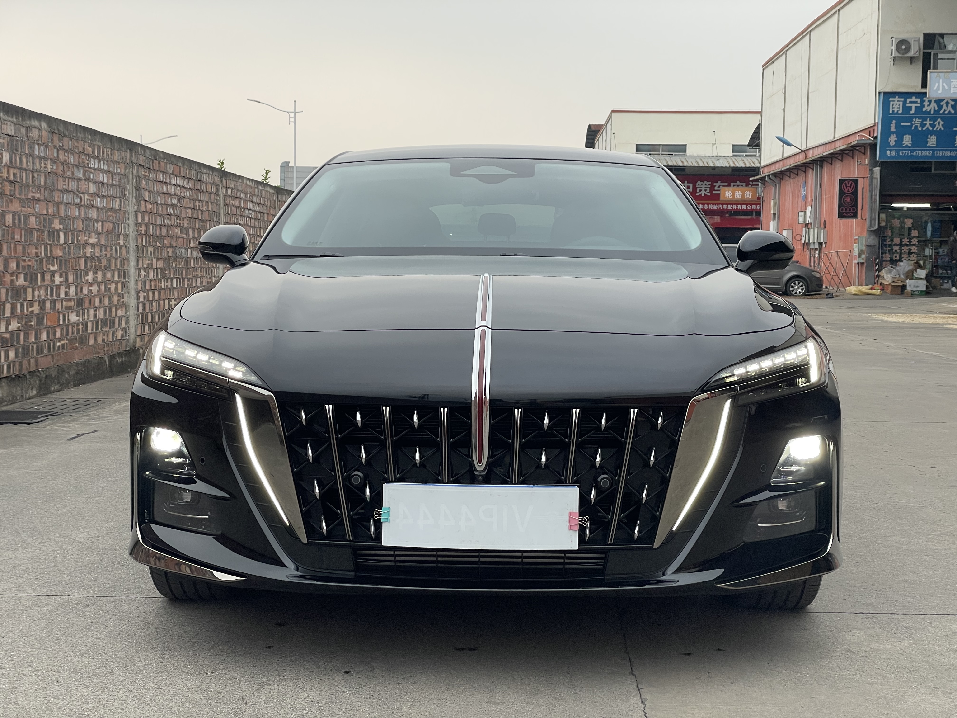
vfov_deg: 28.0
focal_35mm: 52
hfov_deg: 36.8
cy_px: 359
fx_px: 1438
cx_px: 478
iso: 64
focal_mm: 6
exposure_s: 1/100
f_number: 2
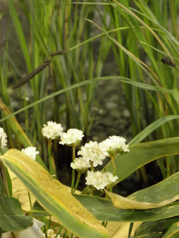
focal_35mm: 102
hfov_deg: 14.5
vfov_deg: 19.3
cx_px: 90
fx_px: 703
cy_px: 119
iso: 400
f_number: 4.2
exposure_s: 1/8
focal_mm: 18.29
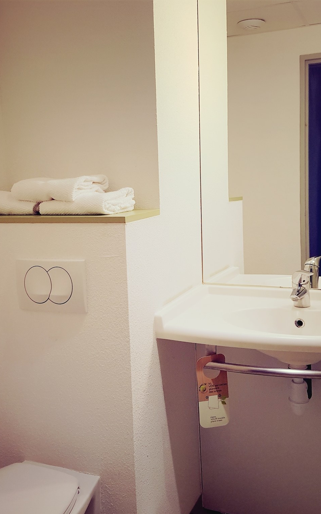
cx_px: 158
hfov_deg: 34.4
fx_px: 518
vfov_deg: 52.8
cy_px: 258
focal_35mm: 37
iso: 80
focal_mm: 4.2
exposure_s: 1/50
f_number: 1.7
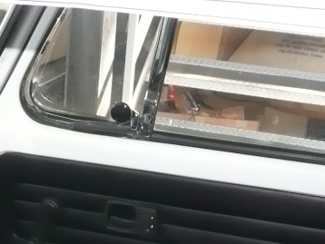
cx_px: 5
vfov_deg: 13.5
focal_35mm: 100
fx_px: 940
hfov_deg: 19.1
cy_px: 423
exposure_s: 1/30
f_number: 3.3
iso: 200
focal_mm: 4.6
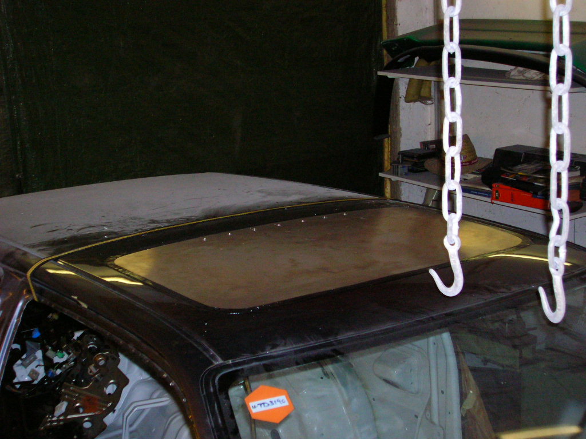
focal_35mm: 58
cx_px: 293
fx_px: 982
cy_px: 220
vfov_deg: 25.2
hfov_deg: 33.2
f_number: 3.5
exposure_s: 1/60.1
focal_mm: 9.7
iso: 200
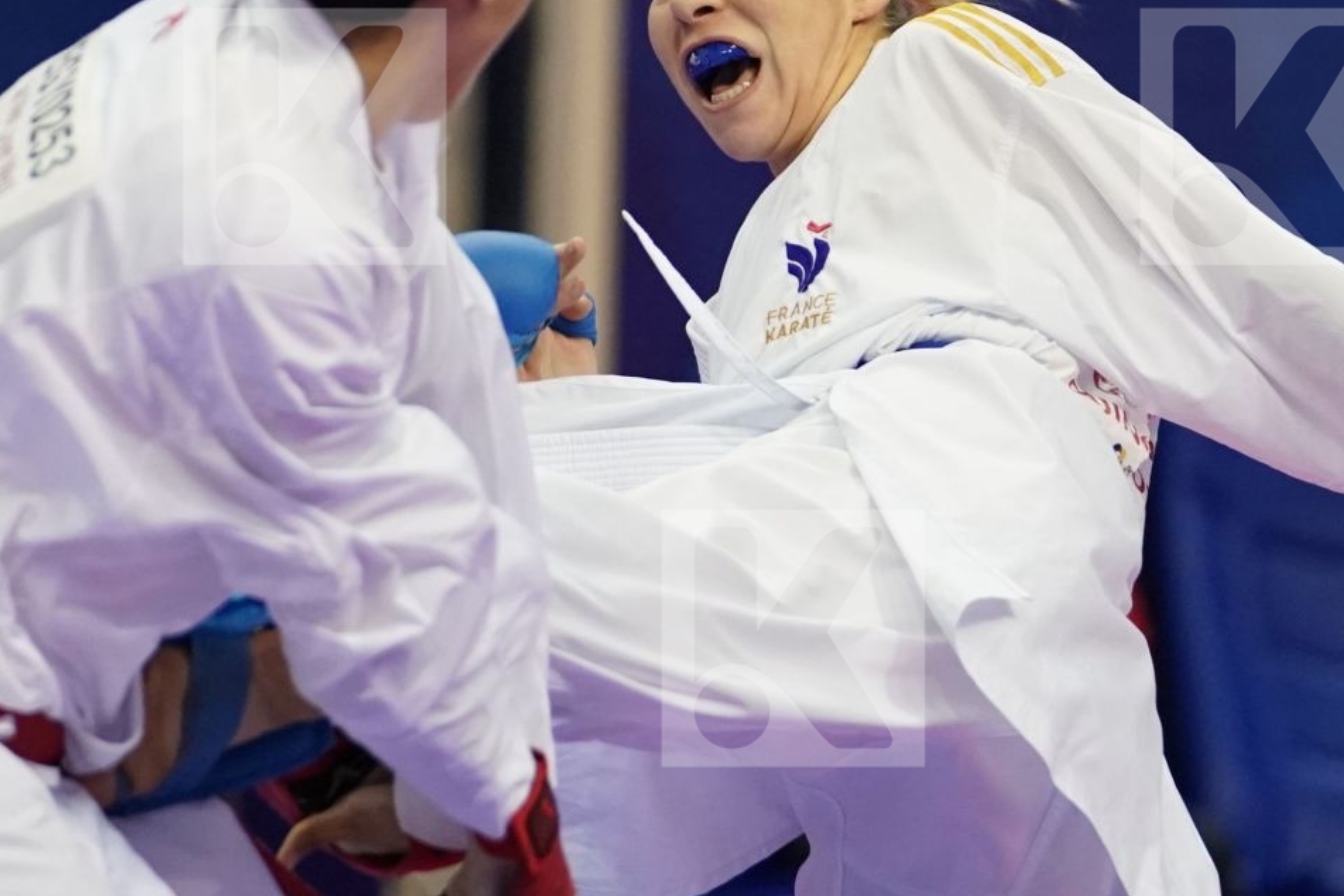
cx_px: 793
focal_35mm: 499
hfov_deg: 4.1
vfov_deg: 2.8
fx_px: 18631
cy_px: 137
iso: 3200
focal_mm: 176
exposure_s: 1/1000
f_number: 2.8
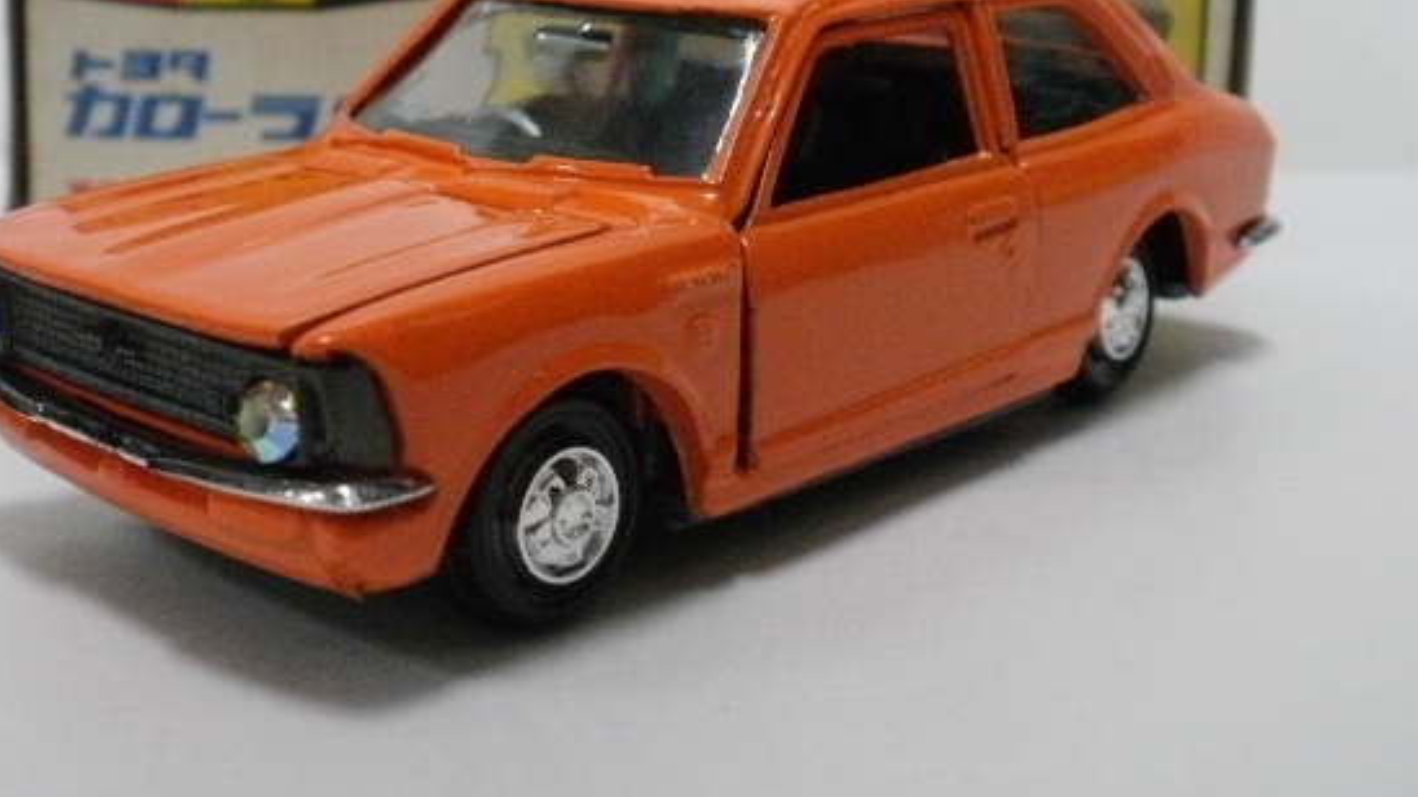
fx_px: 2105
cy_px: 204
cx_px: 595
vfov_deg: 21.3
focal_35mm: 56
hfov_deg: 37.1
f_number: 4
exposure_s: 1/25
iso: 400
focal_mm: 7.7
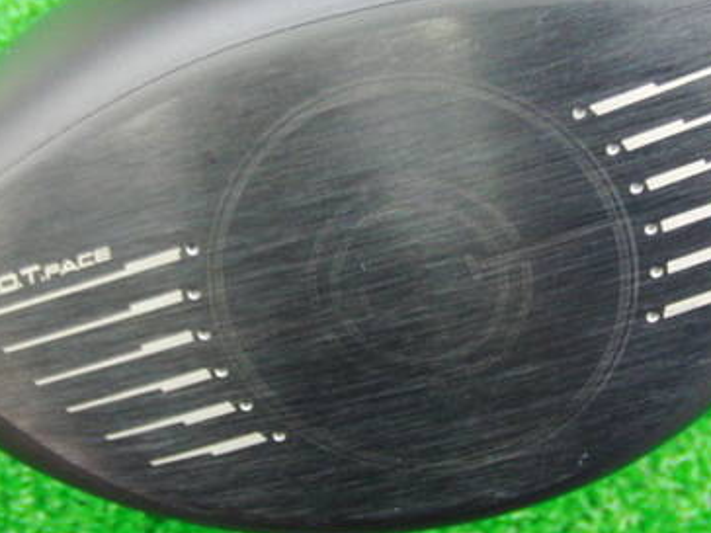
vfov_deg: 22.6
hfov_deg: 29.7
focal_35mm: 65
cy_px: 226
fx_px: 1335
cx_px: 426
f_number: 3.6
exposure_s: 1/8
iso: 400
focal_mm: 6.42
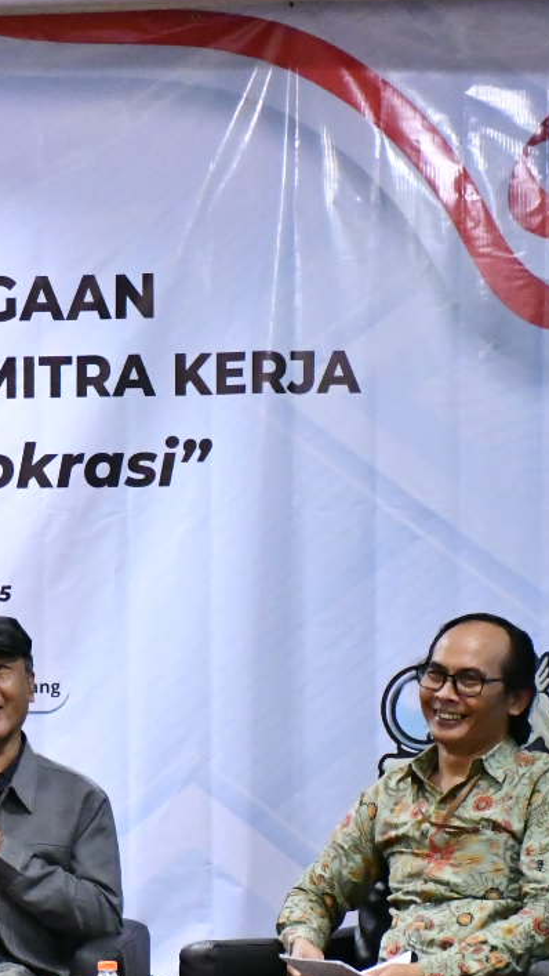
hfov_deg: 5.6
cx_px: -214
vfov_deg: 10.0
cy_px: 658
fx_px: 5587
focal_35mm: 216
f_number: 5
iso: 10000
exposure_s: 1/80
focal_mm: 60
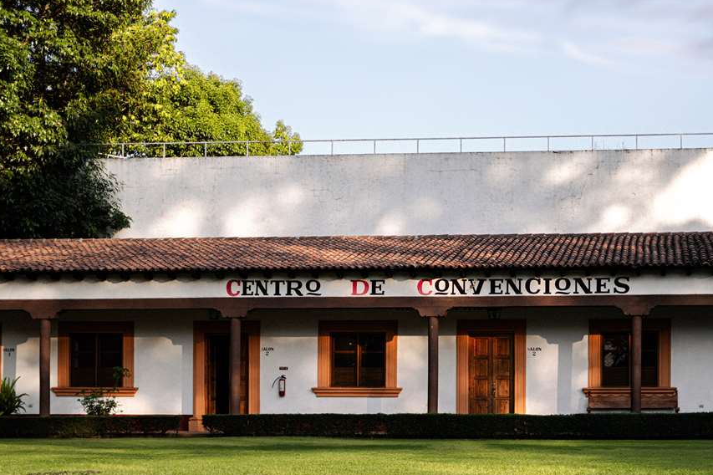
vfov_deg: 22.6
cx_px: 420
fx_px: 1188
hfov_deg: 33.3
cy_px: 250
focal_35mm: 60
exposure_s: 1/800
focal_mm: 50
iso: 100
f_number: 1.8
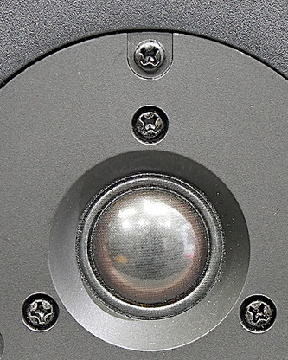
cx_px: 150
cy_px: 265
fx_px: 2972
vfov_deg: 6.9
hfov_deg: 5.5
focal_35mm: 279
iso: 200
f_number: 5.2
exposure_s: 1.3
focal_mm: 22.3
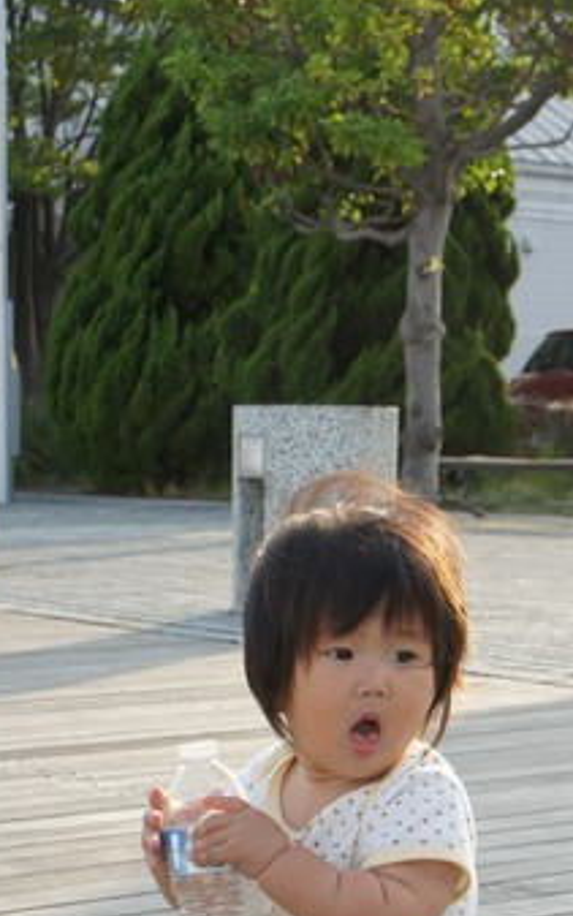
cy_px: 678
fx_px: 2244
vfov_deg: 22.9
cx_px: 293
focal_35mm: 90
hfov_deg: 14.6
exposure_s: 1/160
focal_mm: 33
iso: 200
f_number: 7.1
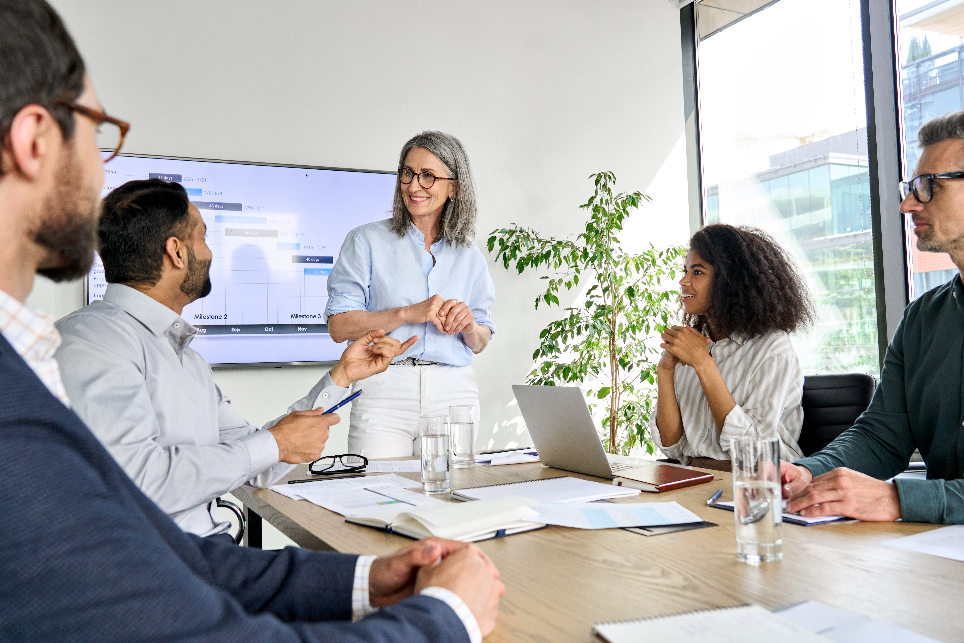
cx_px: 482
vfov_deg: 42.3
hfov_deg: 60.3
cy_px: 322
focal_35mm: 31
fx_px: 830
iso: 2000
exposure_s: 1/400
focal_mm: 31
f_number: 5
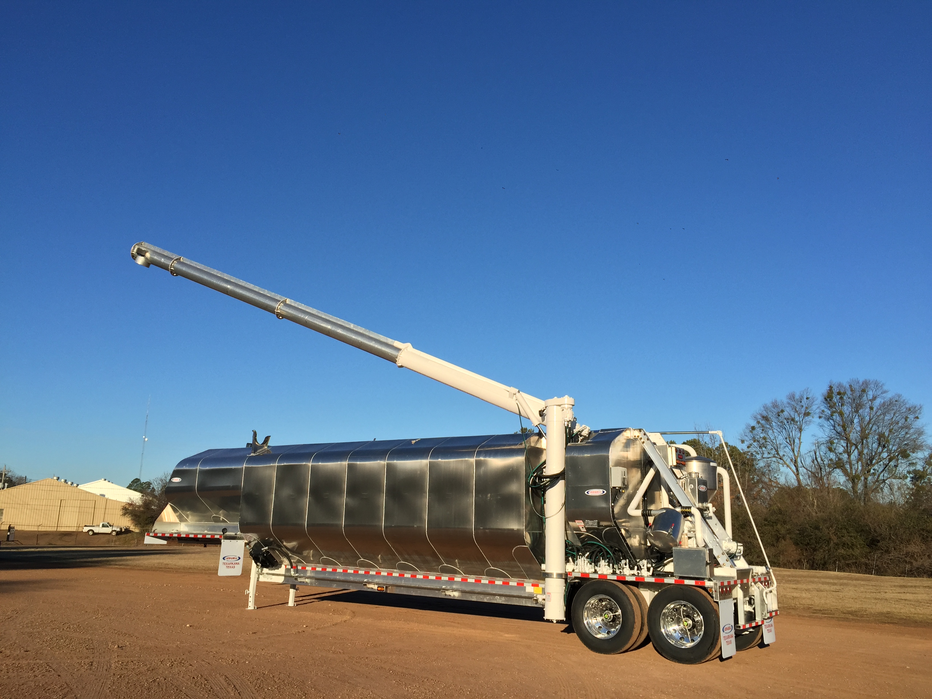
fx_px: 781
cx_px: 466
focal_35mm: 29
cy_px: 350
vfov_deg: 48.2
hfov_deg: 61.7
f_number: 2.2
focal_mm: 4.15
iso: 32
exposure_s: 1/2198
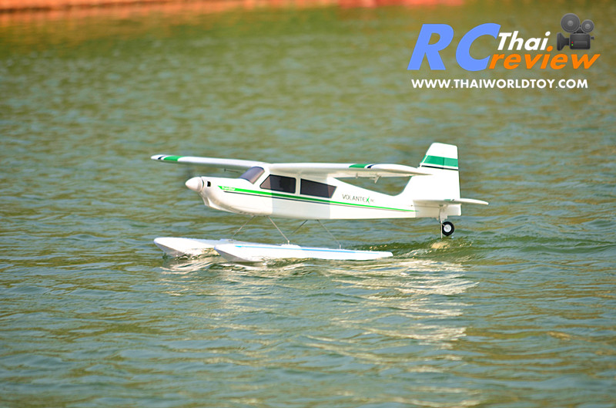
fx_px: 5120
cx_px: 308
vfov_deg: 4.6
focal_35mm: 300
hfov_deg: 6.9
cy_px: 204
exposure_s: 1/320
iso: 125
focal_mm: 200
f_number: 5.6
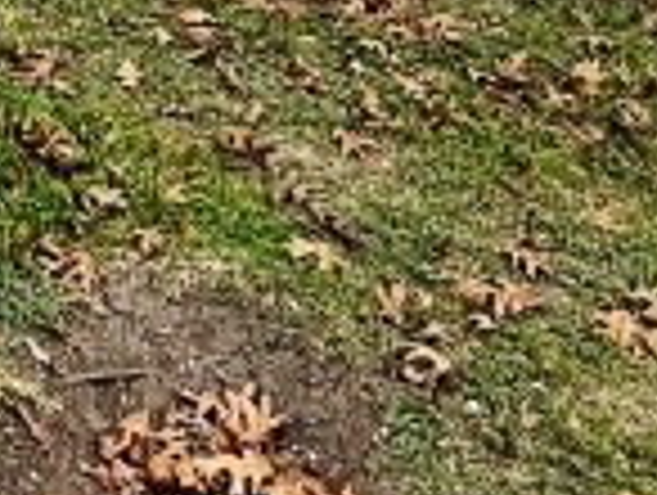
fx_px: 1863
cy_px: -734
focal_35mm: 98
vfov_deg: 11.9
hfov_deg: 17.5
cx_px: -396
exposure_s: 1/1277
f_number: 2.2
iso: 50
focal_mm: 2.22
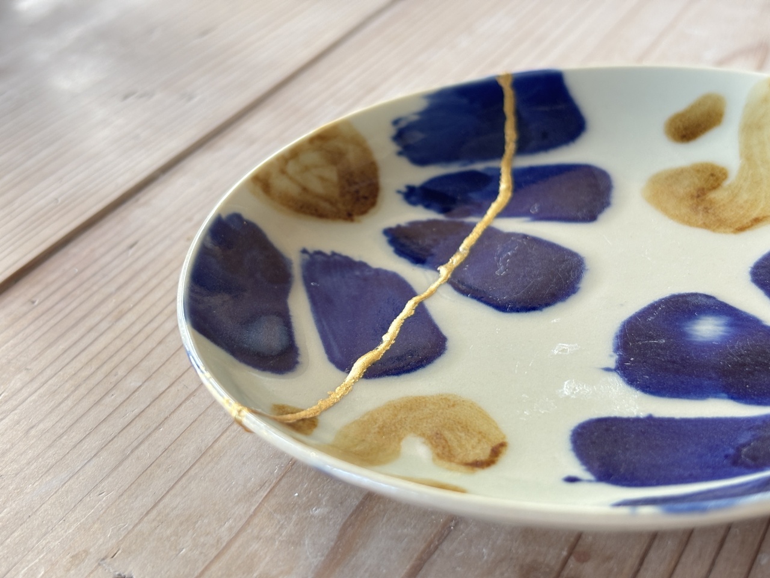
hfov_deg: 36.8
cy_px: 289
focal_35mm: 52
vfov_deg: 28.0
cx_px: 385
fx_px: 1157
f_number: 1.6
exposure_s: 1/60
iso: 64
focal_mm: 5.96
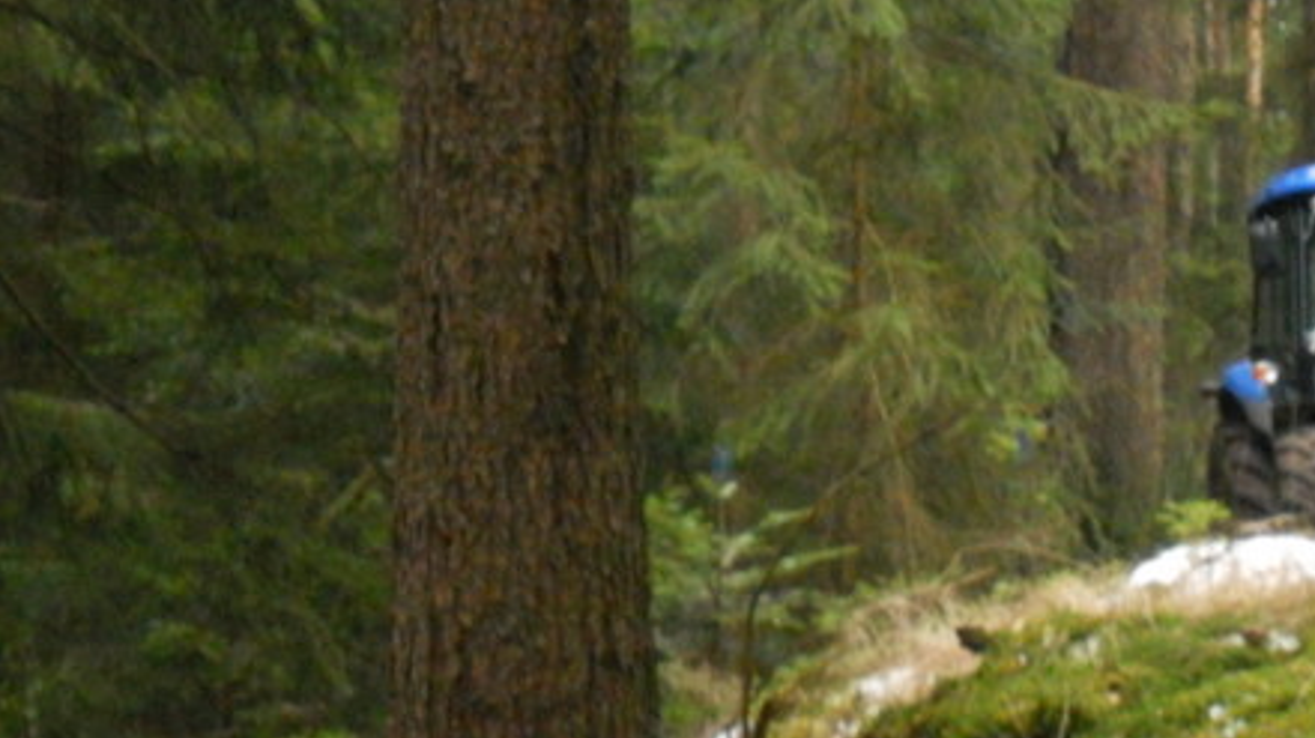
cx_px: 1189
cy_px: 391
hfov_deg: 10.0
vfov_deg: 5.7
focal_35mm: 214
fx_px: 7458
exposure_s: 1/60
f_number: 5.9
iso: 640
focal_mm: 19.6
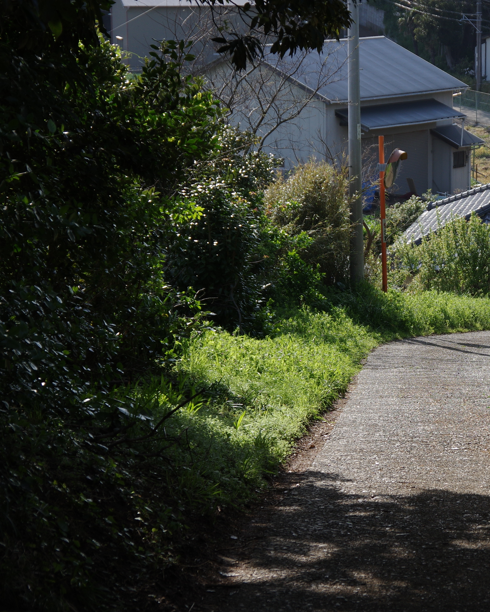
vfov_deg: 16.3
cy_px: 301
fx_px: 2139
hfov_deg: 13.0
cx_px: 428
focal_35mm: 118
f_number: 5.6
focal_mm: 48
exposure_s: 1/1000
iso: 250
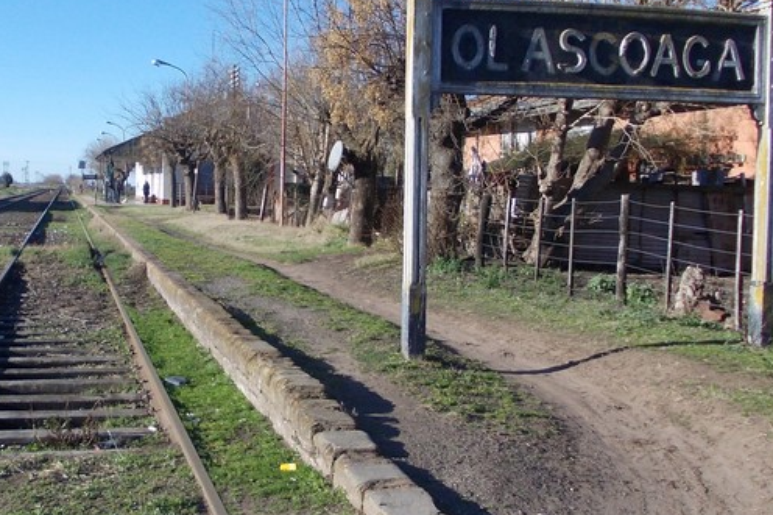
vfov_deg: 29.8
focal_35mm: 45
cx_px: 242
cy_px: 253
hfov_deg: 42.9
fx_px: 966
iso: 80
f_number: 5.4
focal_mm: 4
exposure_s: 1/200
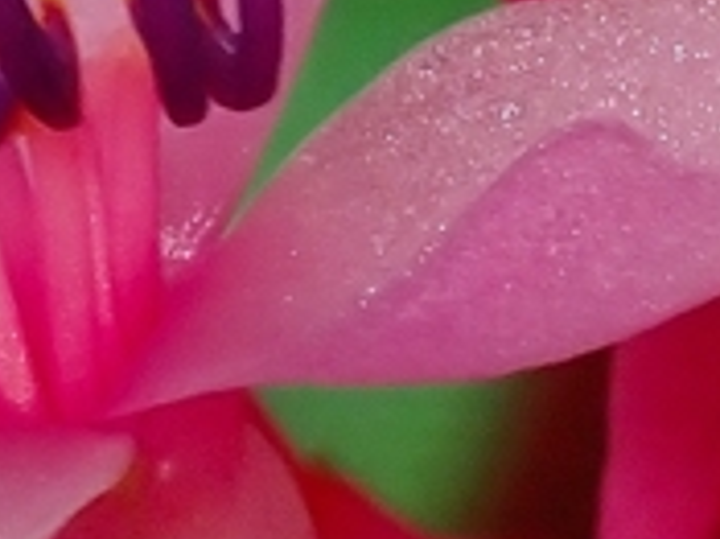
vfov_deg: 2.3
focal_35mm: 651
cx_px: 247
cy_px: 220
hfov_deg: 3.0
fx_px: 13531
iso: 200
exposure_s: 1/200
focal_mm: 18
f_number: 6.3
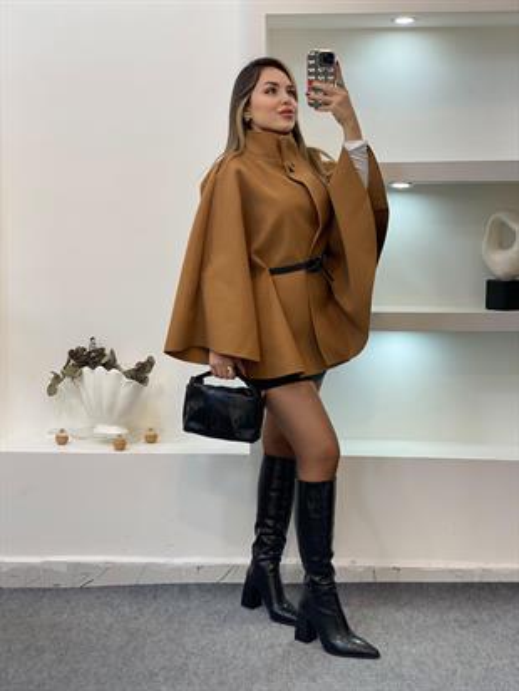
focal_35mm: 52
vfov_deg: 36.8
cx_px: 260
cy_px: 346
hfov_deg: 28.0
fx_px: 1039
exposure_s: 1/100
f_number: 2
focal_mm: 6
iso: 80
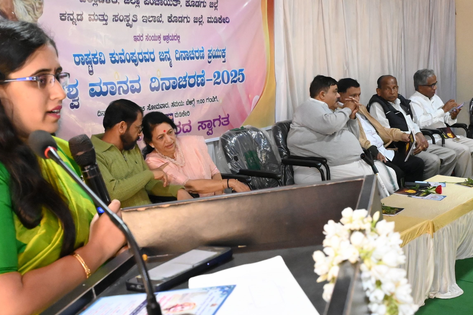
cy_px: 194
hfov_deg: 41.9
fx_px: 617
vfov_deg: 28.6
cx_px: 234
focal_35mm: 47
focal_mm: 24
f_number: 7.1
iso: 12800
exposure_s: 1/125
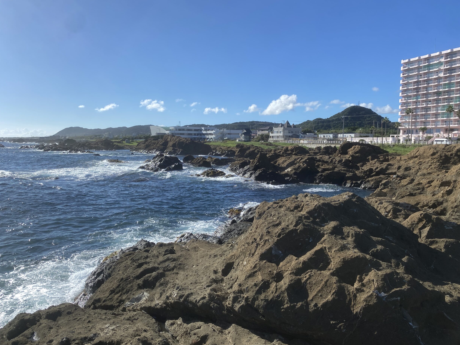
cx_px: 228
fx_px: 359
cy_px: 179
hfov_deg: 65.3
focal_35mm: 27
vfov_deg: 51.3
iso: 32
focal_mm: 4.25
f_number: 1.8
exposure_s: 1/4274
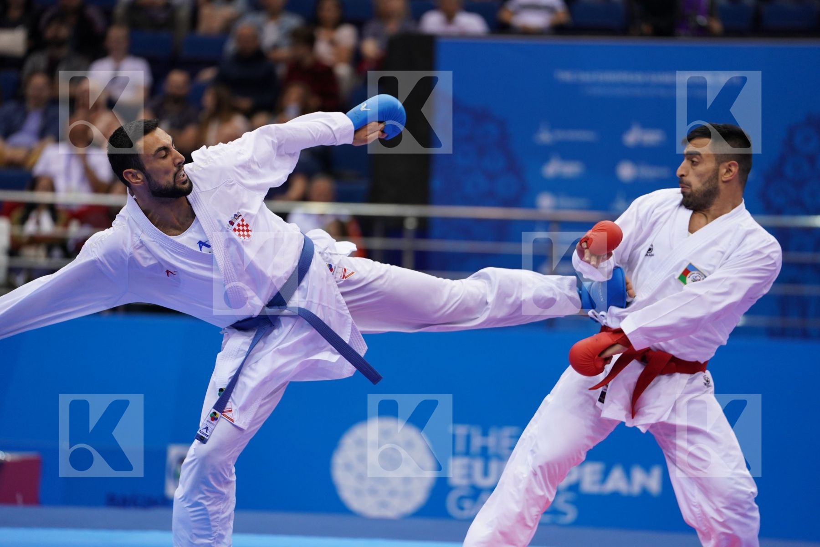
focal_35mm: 198
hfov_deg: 10.4
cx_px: 410
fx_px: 4510
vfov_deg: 6.9
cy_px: 274
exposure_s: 1/1000
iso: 1250
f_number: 2.8
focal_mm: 198
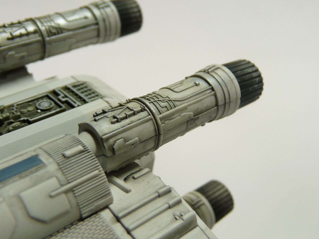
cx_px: 162
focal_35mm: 49
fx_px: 452
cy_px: 119
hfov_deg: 38.9
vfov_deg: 29.7
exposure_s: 1/40
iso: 100
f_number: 2.8
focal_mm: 4.8
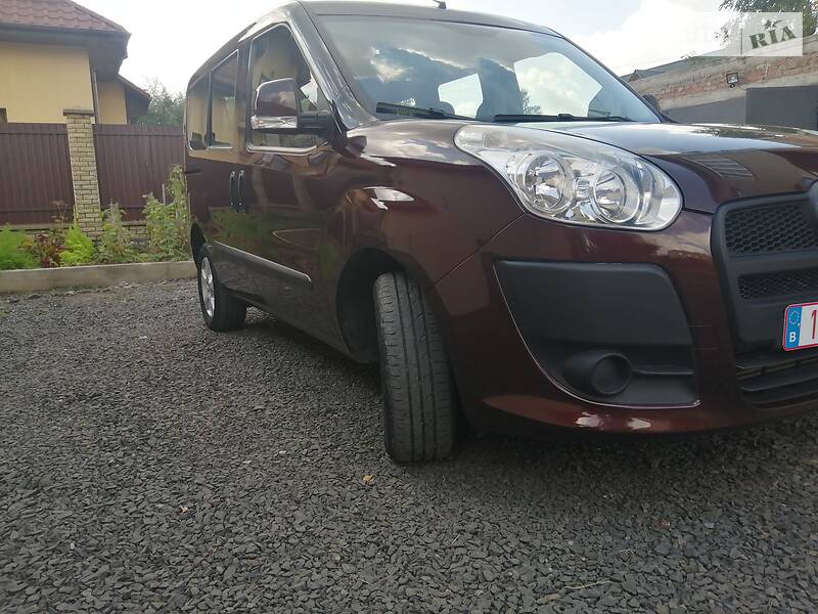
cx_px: 409
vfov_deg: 53.1
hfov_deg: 67.3
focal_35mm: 26
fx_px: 614
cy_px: 307
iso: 50
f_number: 1.8
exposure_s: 1/351
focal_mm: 3.6
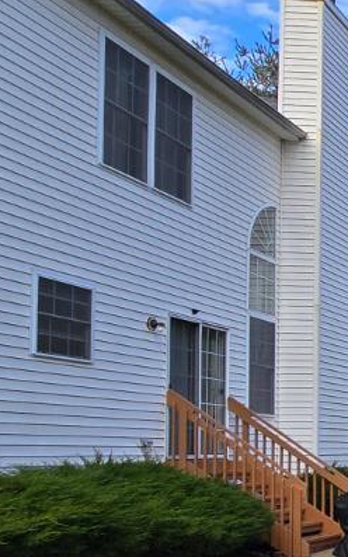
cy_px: 448
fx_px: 789
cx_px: 829
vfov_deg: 37.4
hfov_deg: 15.0
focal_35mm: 52
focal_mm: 2.2
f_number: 2.2
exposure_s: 1/598
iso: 50
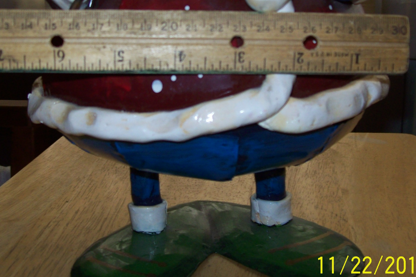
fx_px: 578
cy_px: 98
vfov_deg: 26.9
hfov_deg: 39.6
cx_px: 192
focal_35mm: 50
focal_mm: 6
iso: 80
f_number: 2.7
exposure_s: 1/64
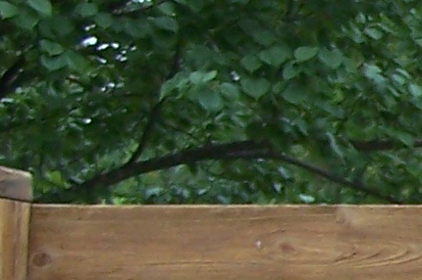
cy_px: 291
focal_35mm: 237
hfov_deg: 7.9
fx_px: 2776
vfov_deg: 5.8
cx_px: 1102
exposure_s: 1/250
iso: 80
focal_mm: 6.3
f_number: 2.8
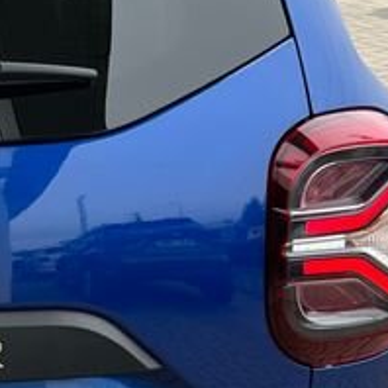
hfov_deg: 13.5
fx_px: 1509
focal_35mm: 119
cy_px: 270
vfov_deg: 14.6
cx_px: -255
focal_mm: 5.1
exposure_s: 1/577
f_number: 1.6
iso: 50
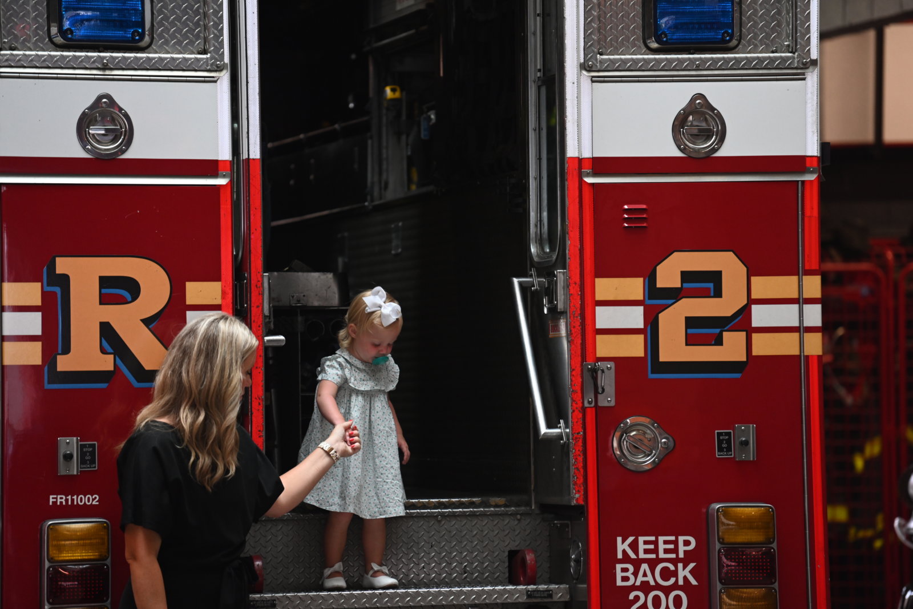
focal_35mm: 200
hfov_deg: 10.3
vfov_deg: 6.9
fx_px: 5072
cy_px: 304
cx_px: 456
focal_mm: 200
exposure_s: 1/160
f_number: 2.8
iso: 800
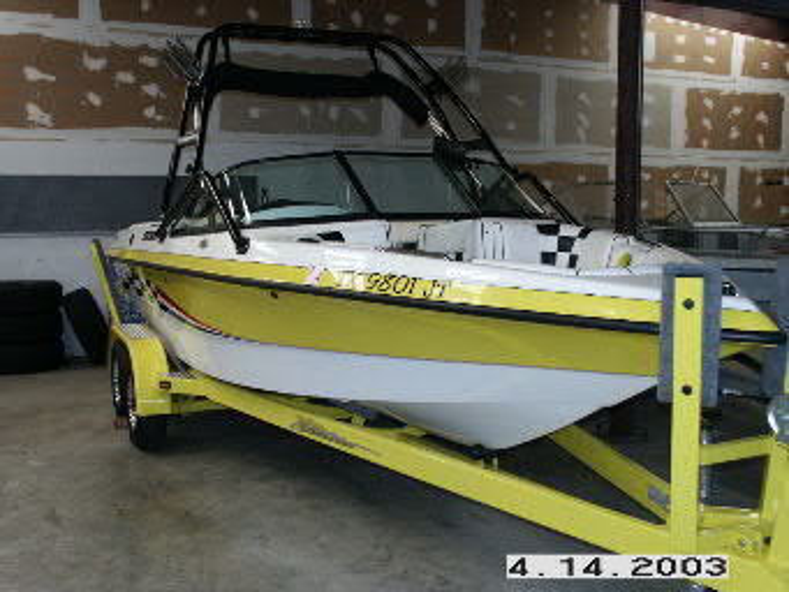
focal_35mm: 34
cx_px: 394
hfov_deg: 53.9
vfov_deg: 41.8
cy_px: 296
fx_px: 775
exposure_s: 1/125
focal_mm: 8.95
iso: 200
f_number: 2.8
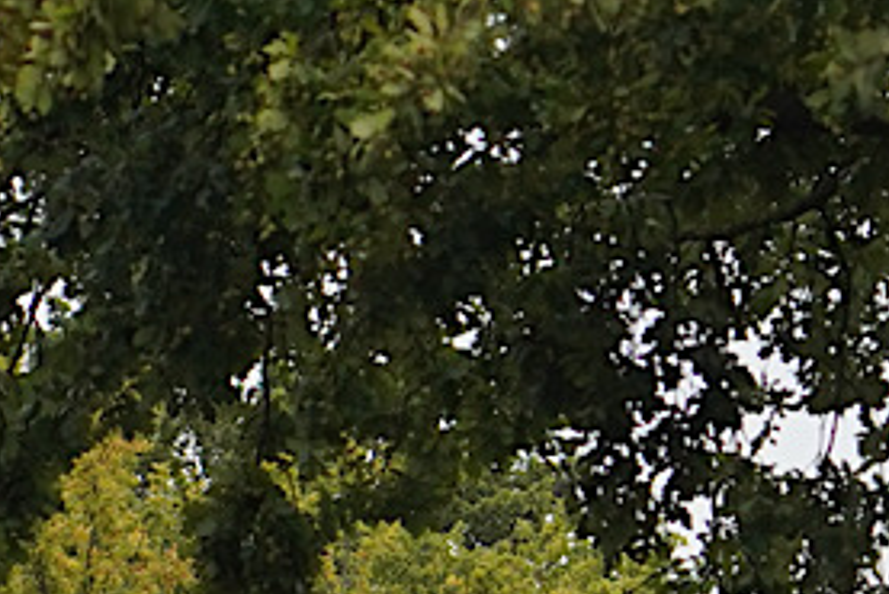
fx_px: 17961
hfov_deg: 2.8
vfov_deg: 1.9
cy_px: 1657
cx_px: 186
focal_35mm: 727
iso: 200
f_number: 4
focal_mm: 105
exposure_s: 1/160
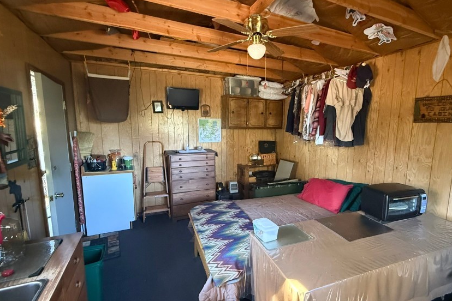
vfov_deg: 67.4
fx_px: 226
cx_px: 257
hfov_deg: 89.5
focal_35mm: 18
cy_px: 156
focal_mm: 2.22
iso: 1600
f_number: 2.2
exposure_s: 1/51
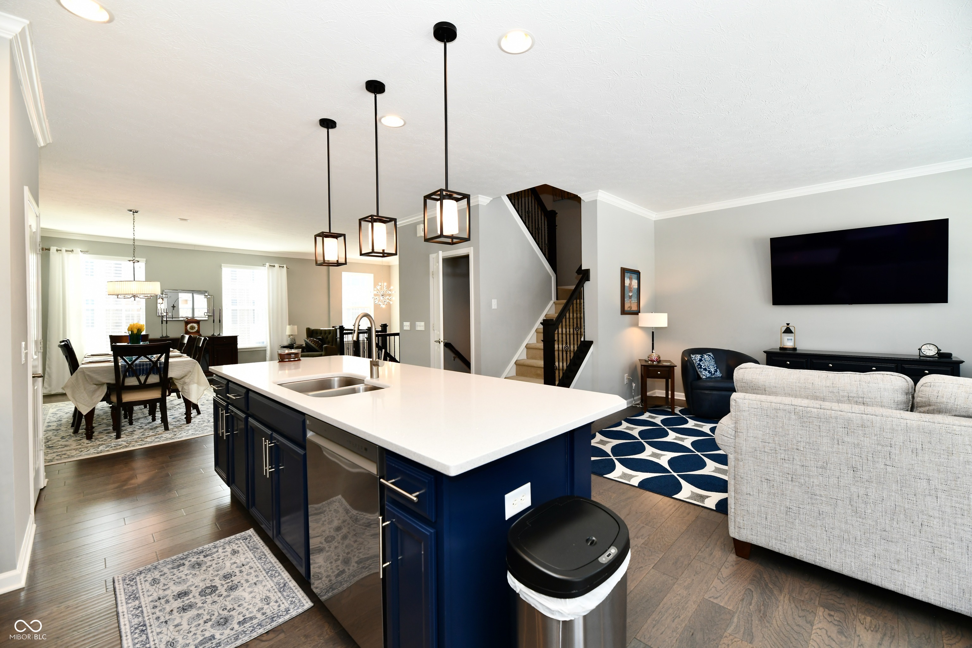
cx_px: 486
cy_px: 324
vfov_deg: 81.2
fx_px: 378
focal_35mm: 14
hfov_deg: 104.3
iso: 640
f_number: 6.3
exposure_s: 1/60
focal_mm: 14
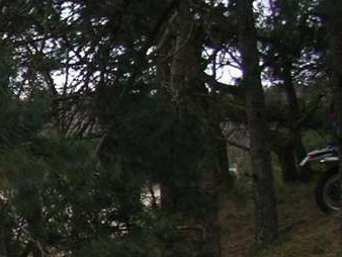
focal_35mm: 140
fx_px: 1384
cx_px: -257
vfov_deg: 10.4
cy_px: 315
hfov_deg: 12.9
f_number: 2.8
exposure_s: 1/80
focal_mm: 5.7
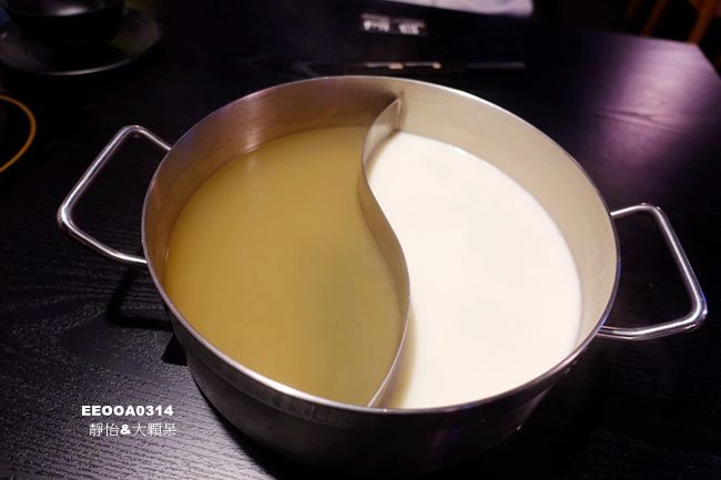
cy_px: 240
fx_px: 481
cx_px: 360
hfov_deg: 73.8
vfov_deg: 53.1
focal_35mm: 24
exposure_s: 1/30
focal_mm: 8.8
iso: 500
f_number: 1.8
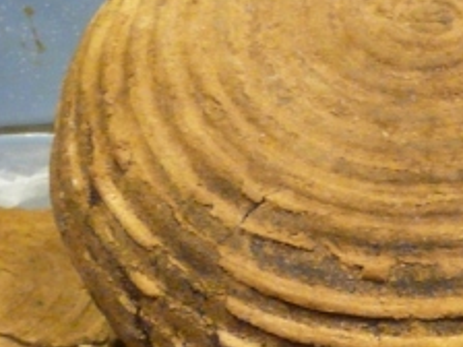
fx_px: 1712
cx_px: 513
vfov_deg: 11.3
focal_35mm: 128
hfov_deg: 15.0
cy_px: 434
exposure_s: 1/13
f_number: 2.8
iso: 400
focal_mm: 4.6
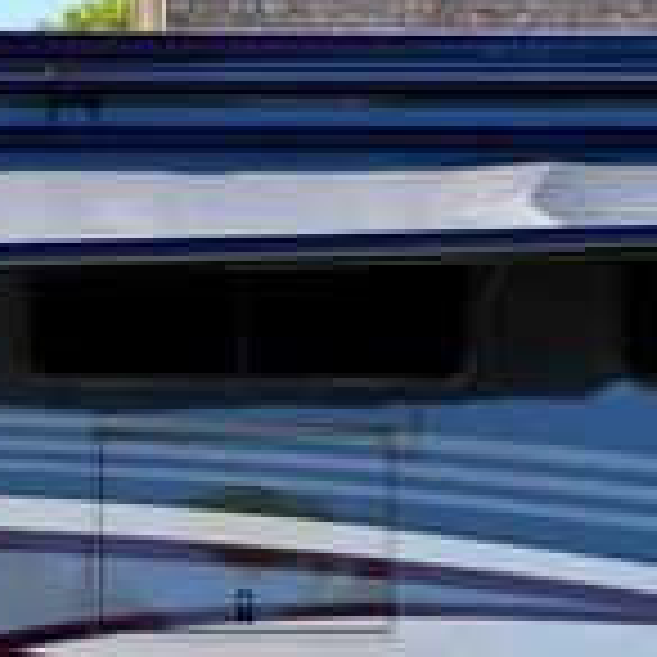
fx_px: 4982
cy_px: 529
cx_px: 81
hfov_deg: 7.5
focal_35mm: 232
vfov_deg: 7.5
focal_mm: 50
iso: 100
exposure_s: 1/1600
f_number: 3.2
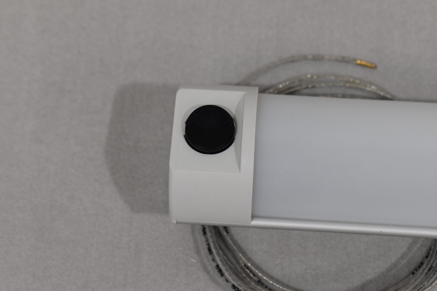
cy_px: 146
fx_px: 1001
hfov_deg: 24.6
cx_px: 218
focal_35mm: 82
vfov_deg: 16.6
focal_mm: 55
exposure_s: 1/60
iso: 400
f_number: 8
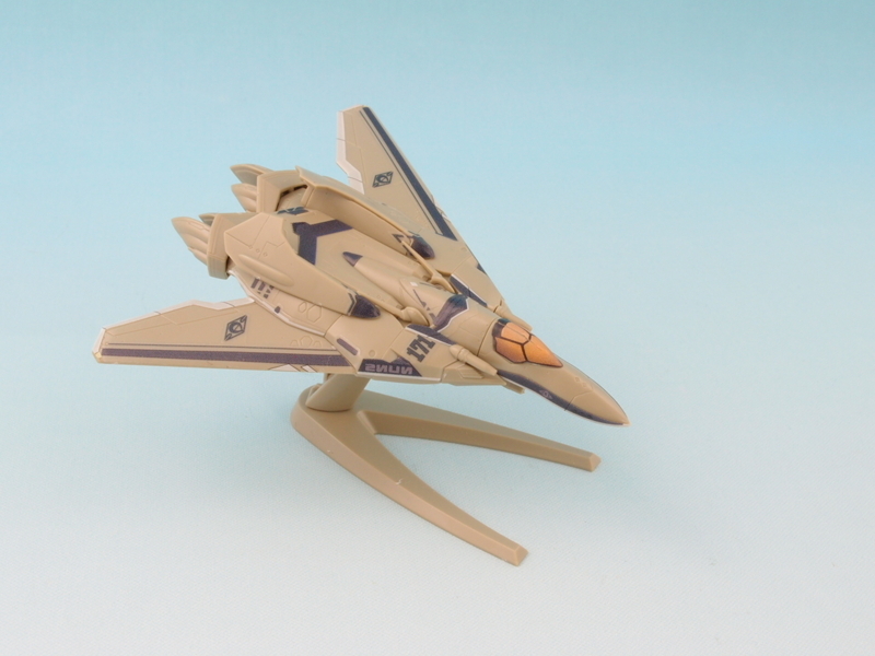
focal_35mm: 46
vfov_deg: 31.5
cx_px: 438
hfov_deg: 41.2
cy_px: 328
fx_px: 1163
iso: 100
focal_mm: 9.87
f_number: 8
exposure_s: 1/1.3
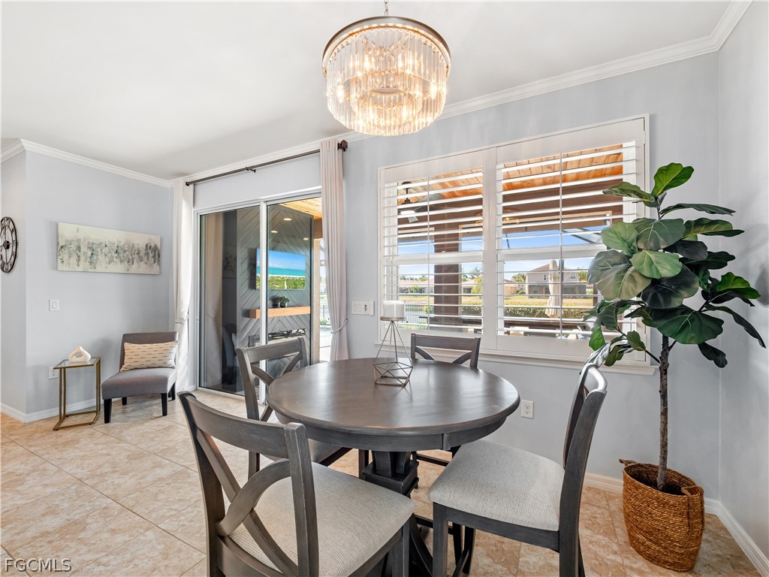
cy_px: 288
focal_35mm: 14
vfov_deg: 85.7
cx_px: 384
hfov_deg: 102.1
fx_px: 311
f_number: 7.1
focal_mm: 7
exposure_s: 1/10
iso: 200
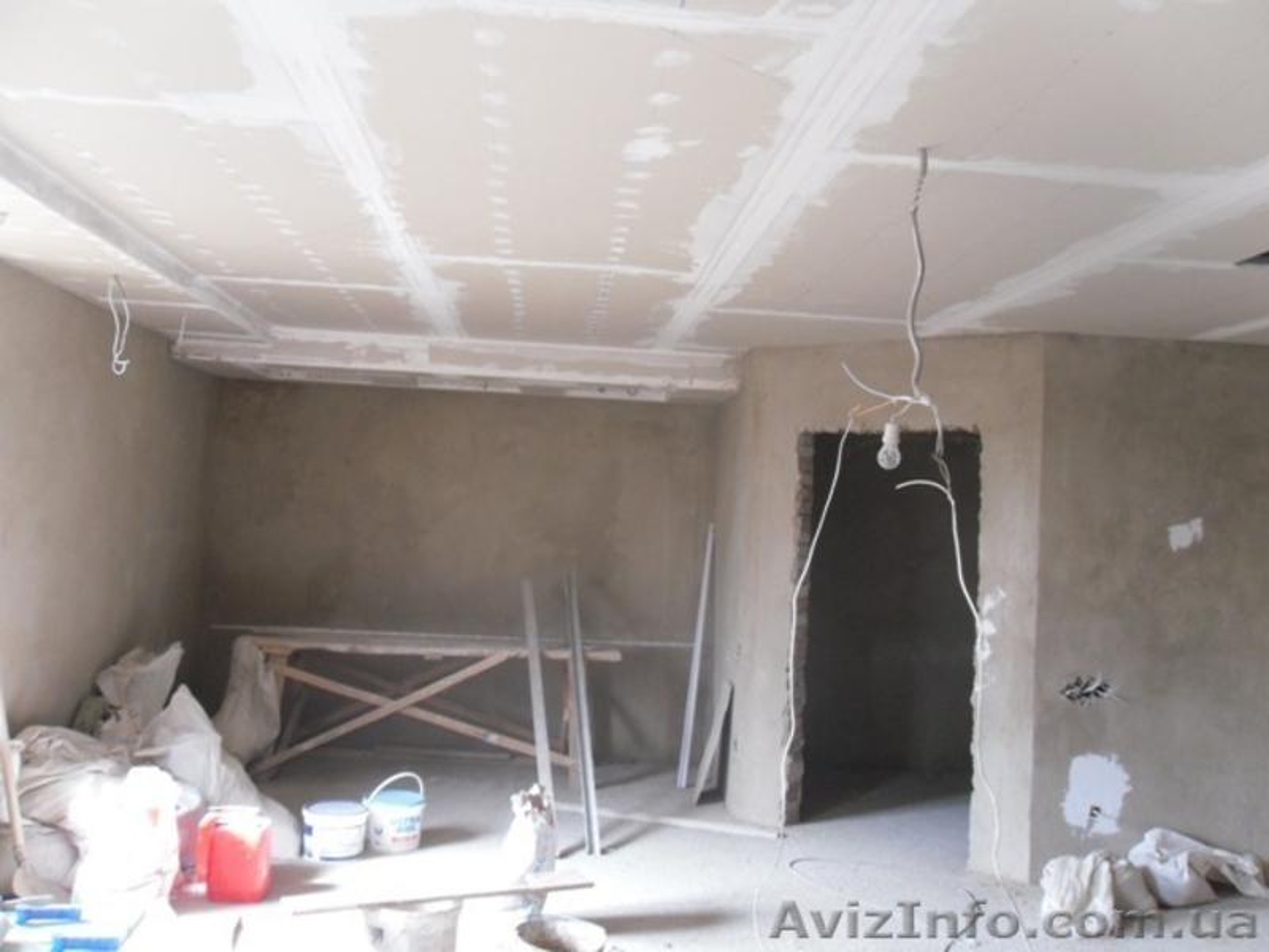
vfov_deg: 40.7
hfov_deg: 52.6
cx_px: 634
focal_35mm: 35
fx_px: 1283
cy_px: 476
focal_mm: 6.3
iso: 200
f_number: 3.5
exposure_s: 1/45
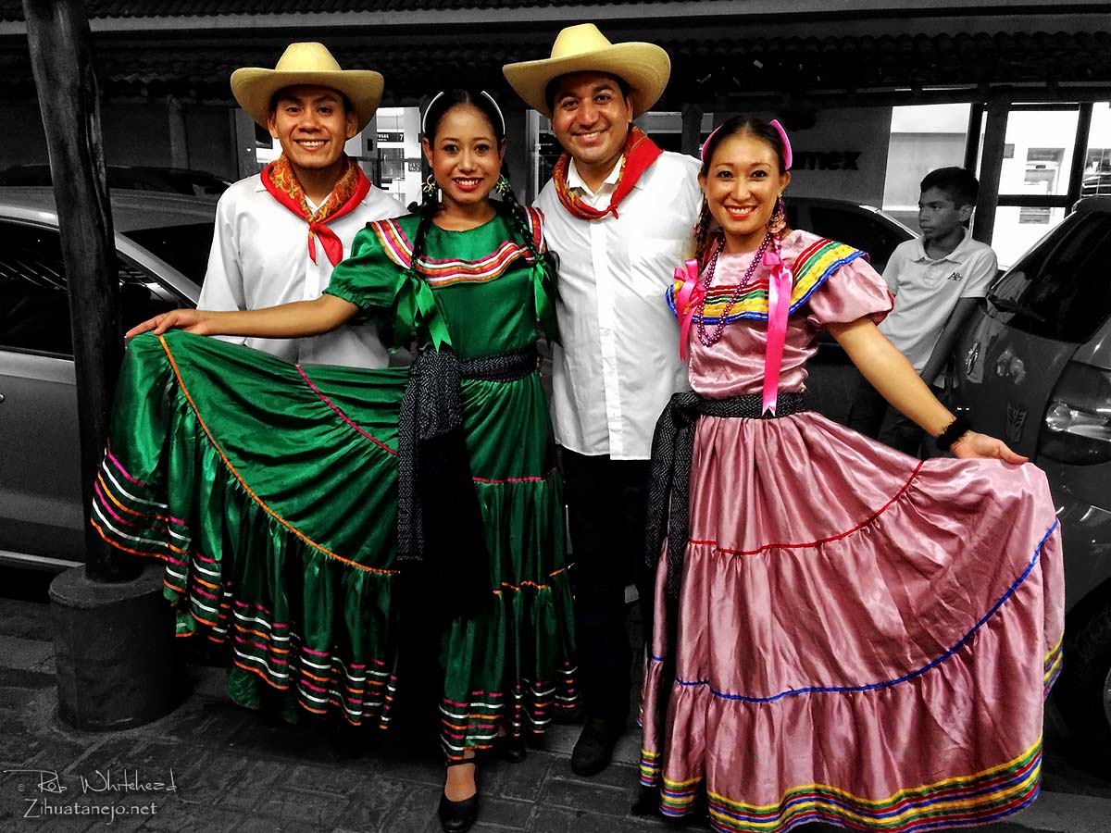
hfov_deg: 61.7
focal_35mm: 29
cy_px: 416
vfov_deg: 48.2
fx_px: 931
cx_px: 556
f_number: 2.2
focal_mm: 4.15
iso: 320
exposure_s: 1/15
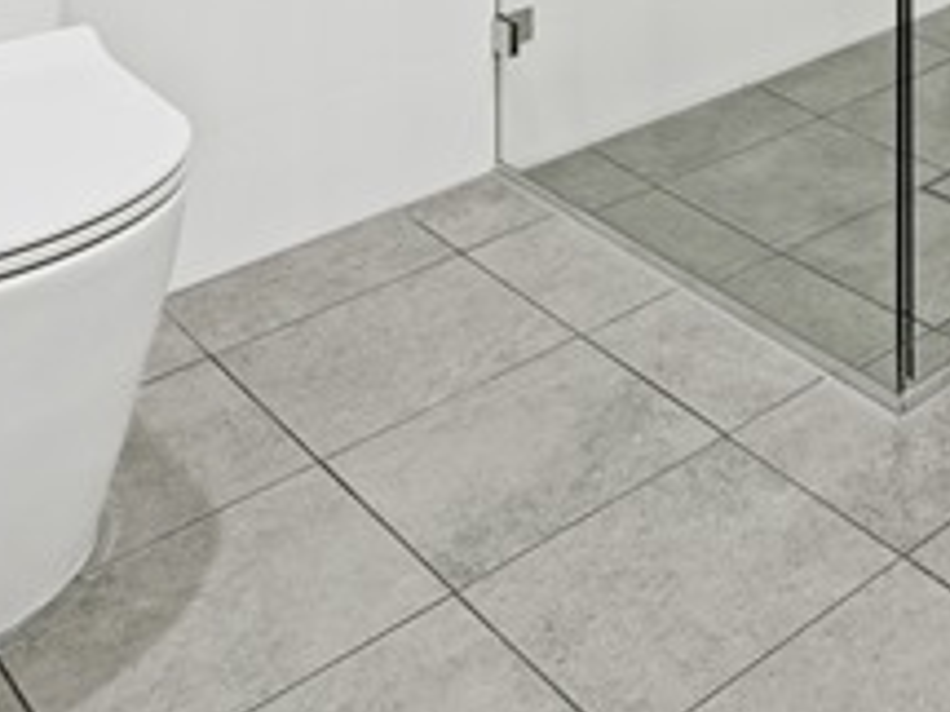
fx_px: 1509
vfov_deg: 19.7
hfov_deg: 28.0
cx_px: 1281
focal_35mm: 55
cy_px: -568
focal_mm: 12
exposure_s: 3.2
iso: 100
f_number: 9
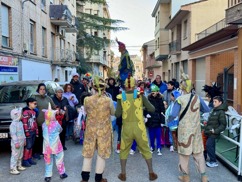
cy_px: 91
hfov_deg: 39.7
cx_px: 121
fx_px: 336
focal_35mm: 48
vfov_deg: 30.3
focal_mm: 6.86
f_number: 1.78
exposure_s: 1/143
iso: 80
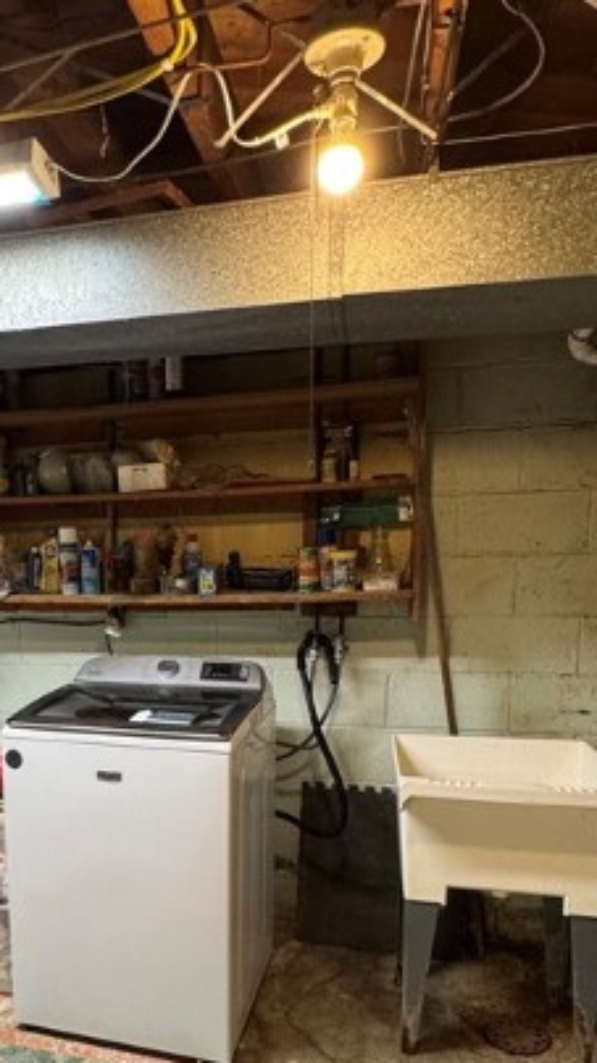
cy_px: 689
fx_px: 817
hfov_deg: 38.9
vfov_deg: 64.7
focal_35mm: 29
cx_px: 134
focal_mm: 2.22
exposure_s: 1/60
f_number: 2.2
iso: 320
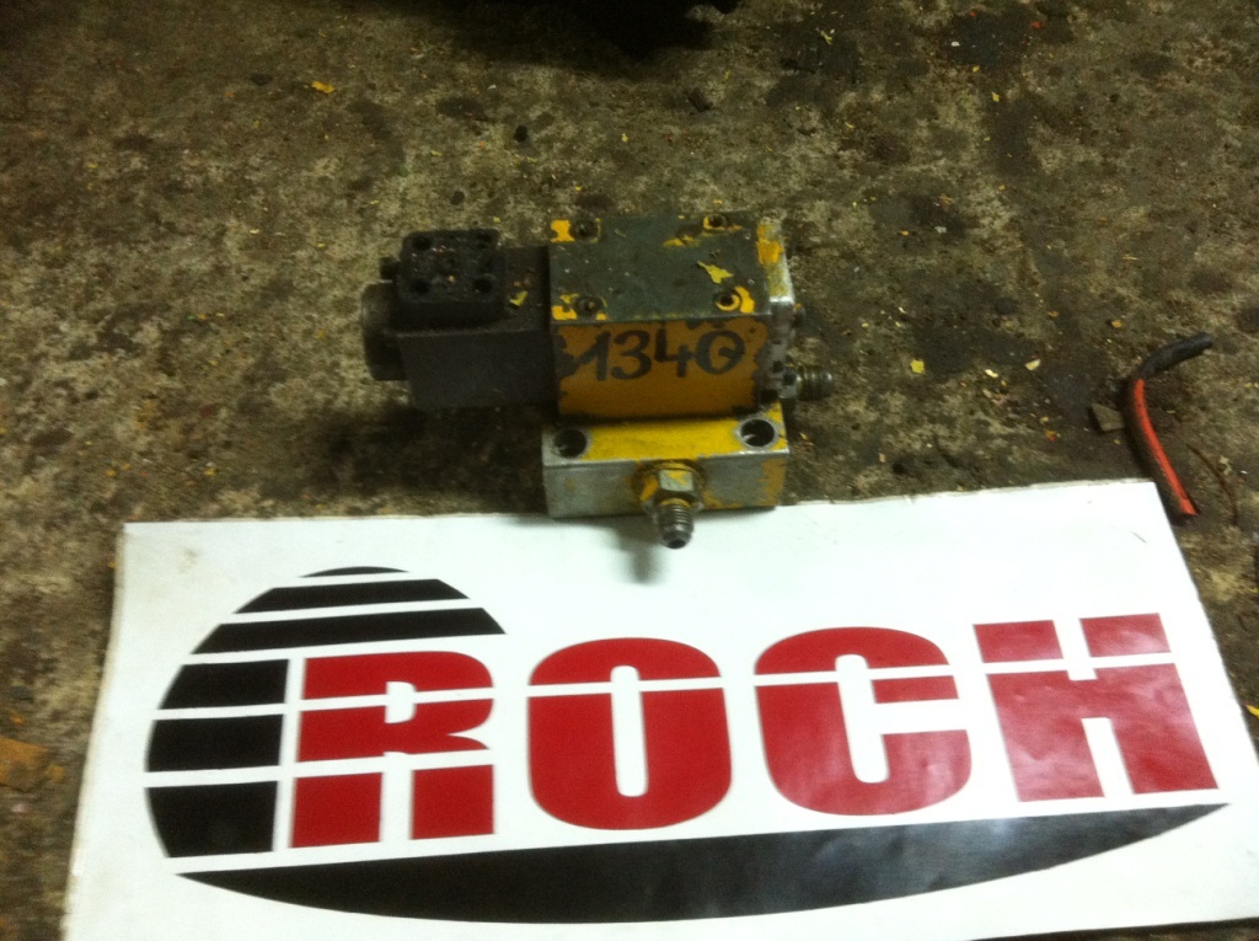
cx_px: 630
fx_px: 1271
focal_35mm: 35
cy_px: 470
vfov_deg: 40.6
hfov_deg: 52.7
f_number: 2.8
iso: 400
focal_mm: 3.85
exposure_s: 1/17
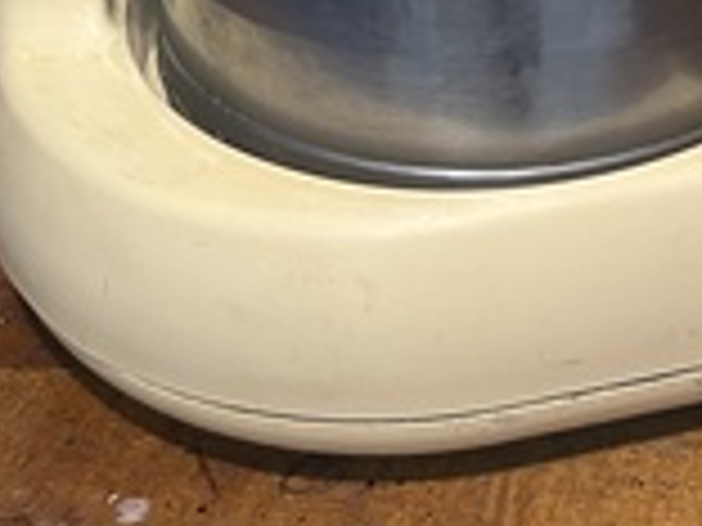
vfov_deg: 18.3
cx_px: 637
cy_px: -128
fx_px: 1541
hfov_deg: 24.9
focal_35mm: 76
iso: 250
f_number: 1.6
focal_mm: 5.1
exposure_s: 1/60
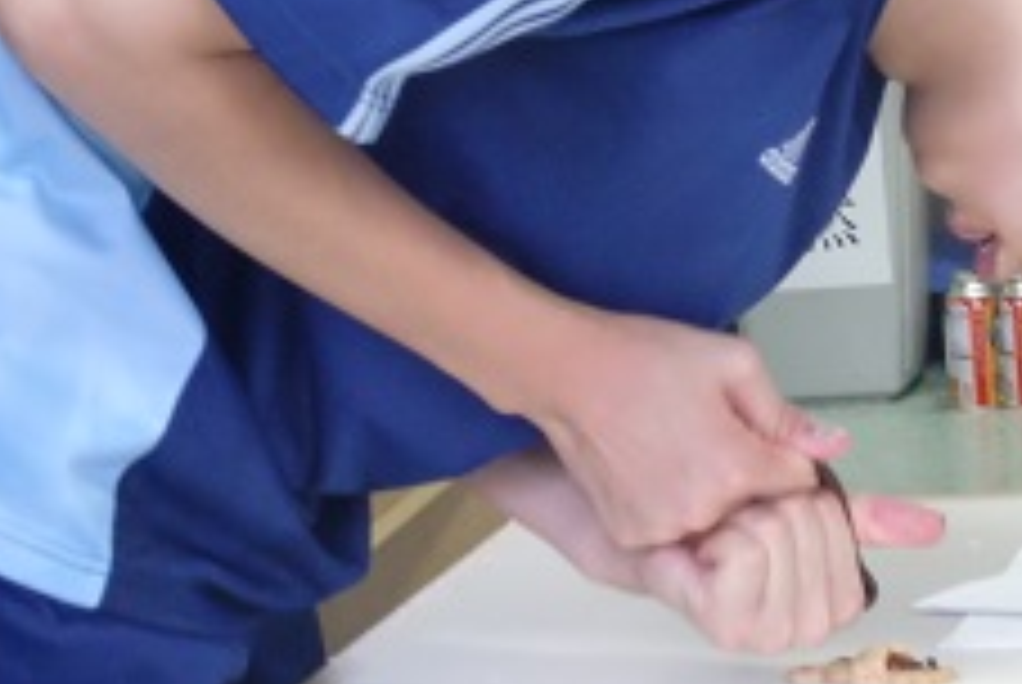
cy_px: 207
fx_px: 5827
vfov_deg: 6.7
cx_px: 860
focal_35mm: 205
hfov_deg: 10.0
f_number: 5.8
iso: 400
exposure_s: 1/20
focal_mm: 19.6
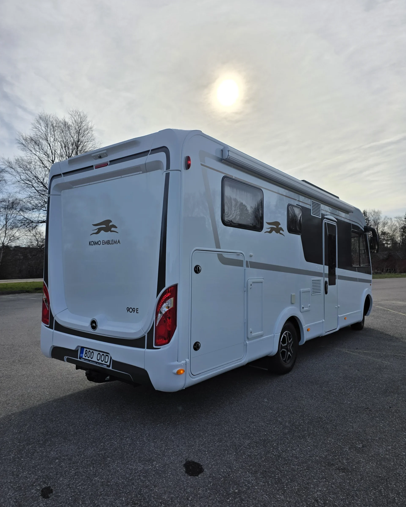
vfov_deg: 70.3
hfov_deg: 58.8
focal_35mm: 24
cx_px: 203
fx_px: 360
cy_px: 253
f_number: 1.7
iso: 32
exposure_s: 1/7944
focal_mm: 6.3
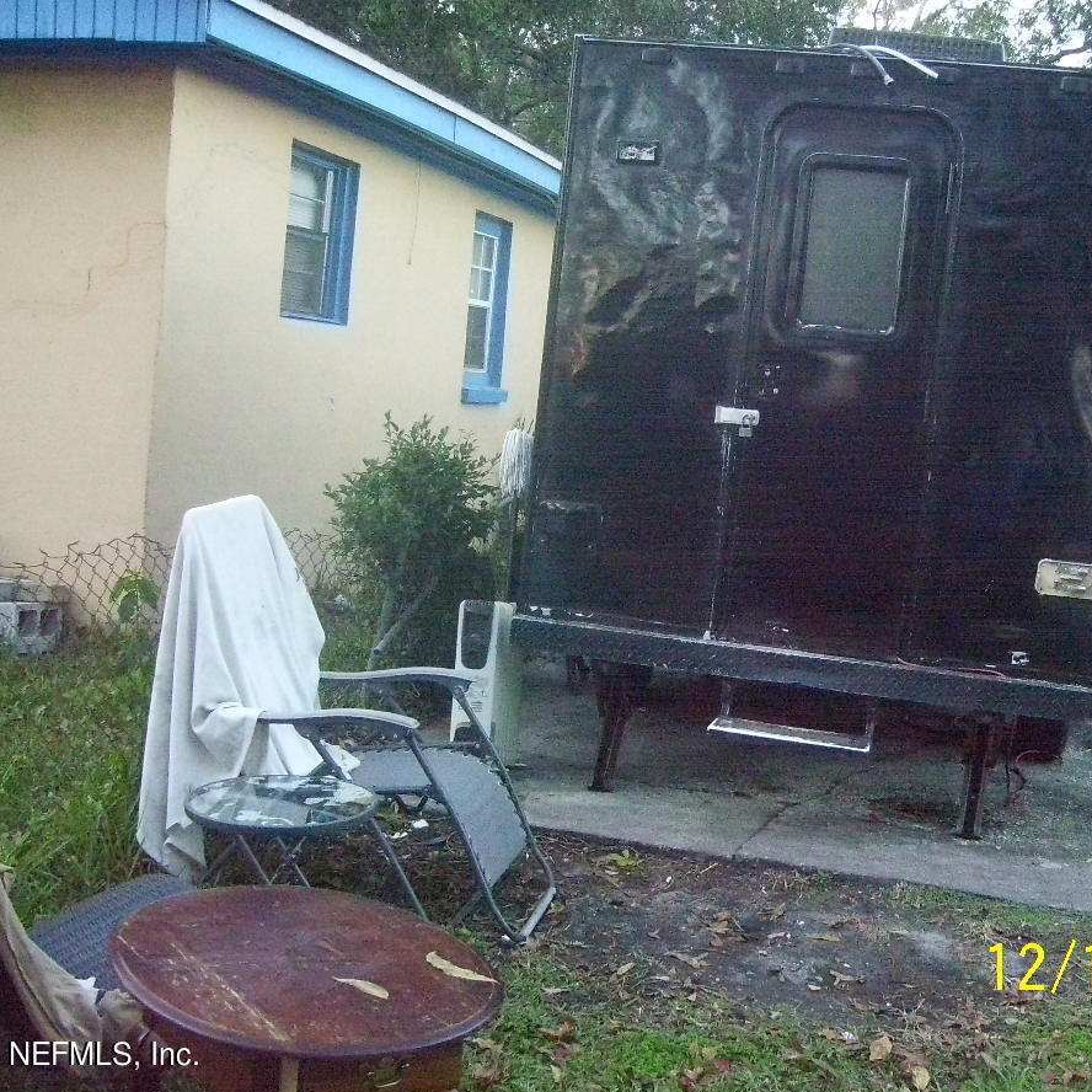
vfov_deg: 39.2
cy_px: 551
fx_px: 1535
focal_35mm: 43
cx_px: 639
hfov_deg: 39.0
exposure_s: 1/160
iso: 1250
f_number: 2.7
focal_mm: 6
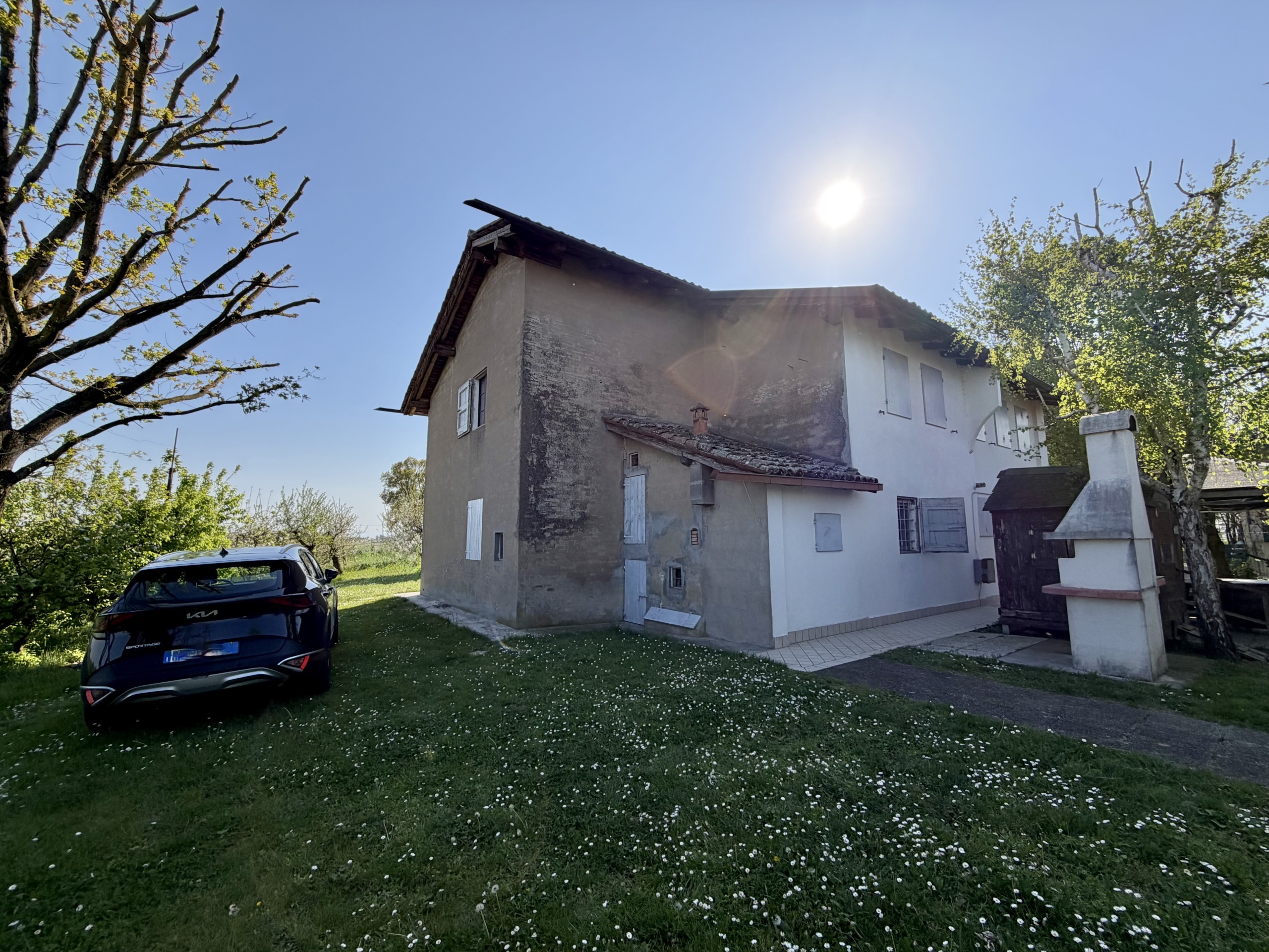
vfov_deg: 85.7
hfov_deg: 102.1
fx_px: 513
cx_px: 634
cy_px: 476
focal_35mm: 14
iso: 25
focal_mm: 2.22
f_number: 2.2
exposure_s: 1/1001
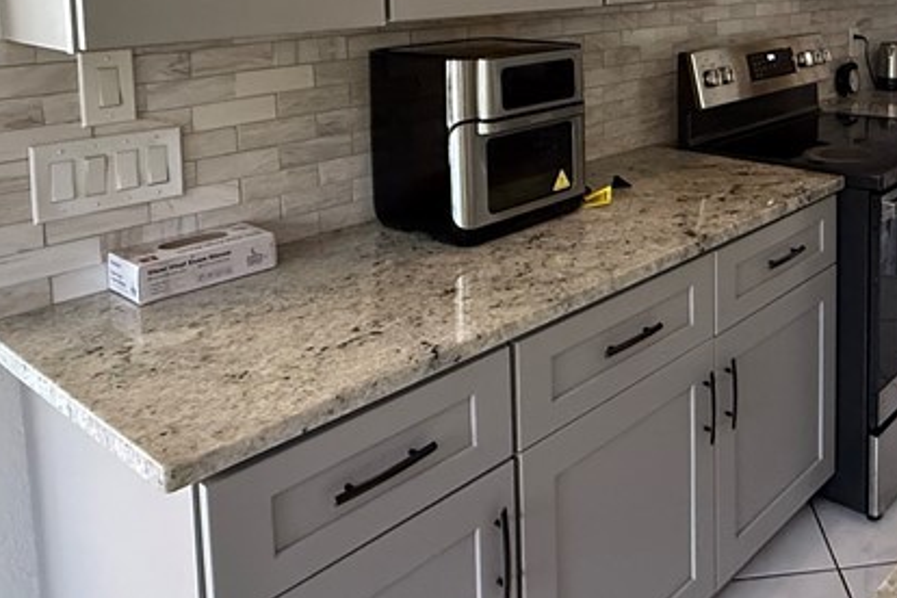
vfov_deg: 34.3
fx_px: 897
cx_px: 722
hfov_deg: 49.9
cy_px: 35
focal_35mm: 36
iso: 800
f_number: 2.2
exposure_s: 1/60
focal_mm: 2.22
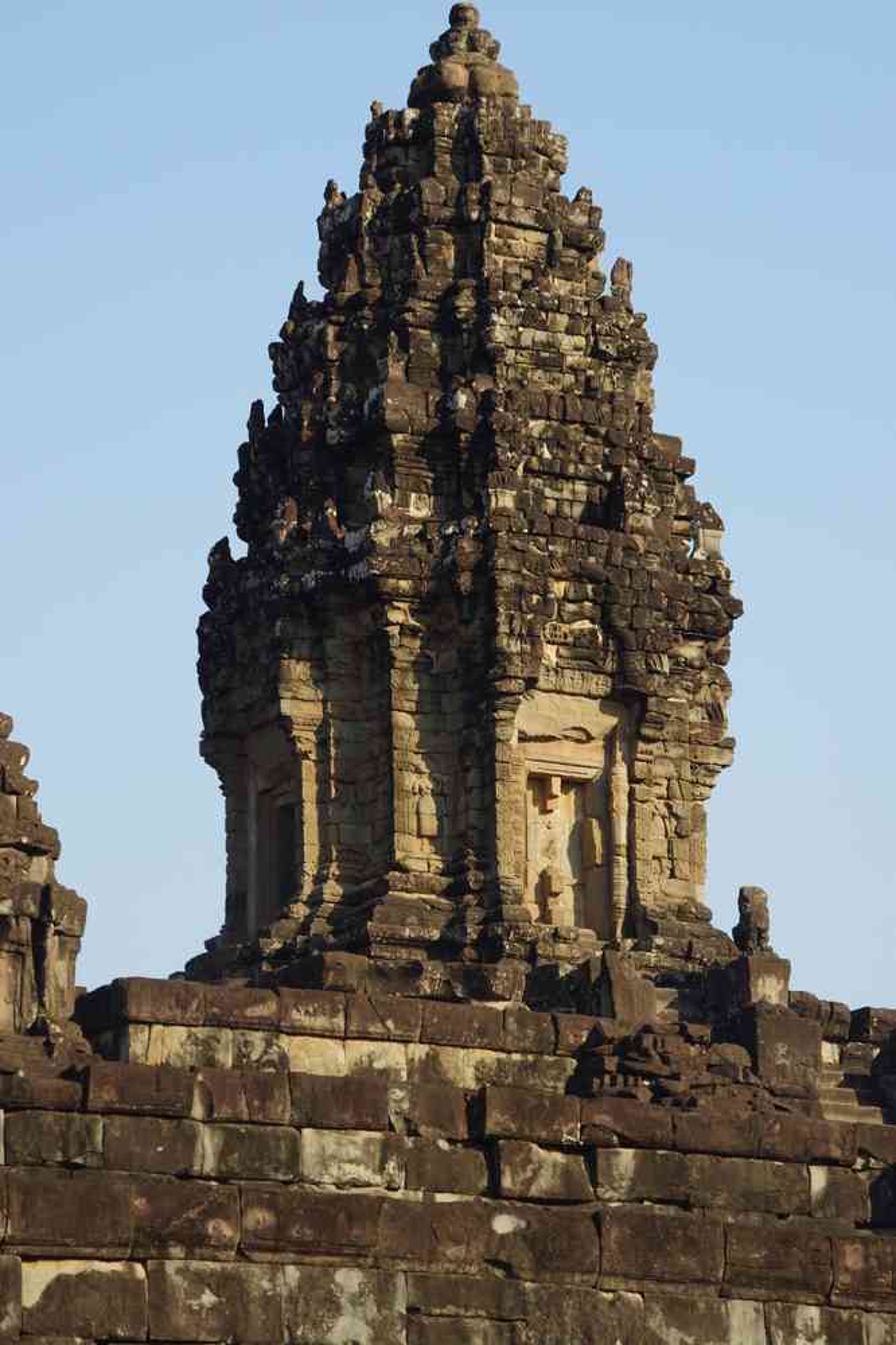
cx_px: 448
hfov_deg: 9.3
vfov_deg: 14.0
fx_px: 5488
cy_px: 672
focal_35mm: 147
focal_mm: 97.5
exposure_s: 1/125
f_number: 8
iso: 200
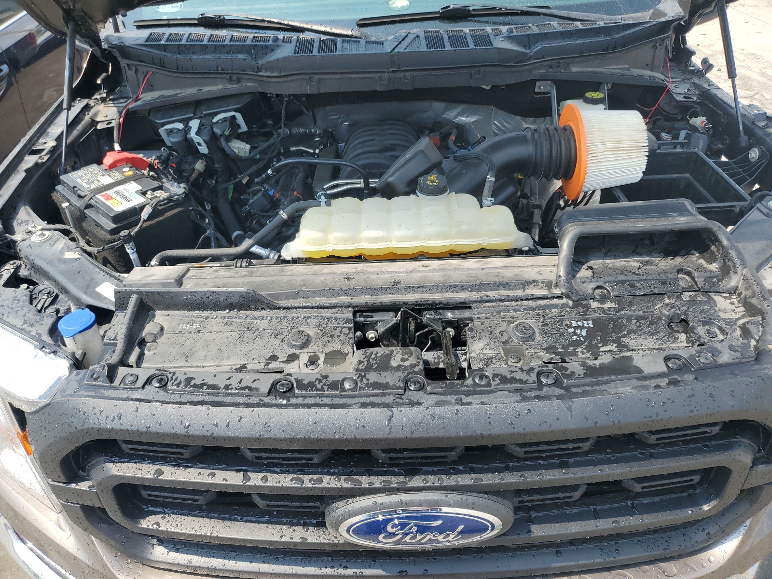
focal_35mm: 26
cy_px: 290
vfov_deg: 53.1
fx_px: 580
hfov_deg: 67.3
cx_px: 386
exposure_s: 1/1429
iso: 50
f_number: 1.5
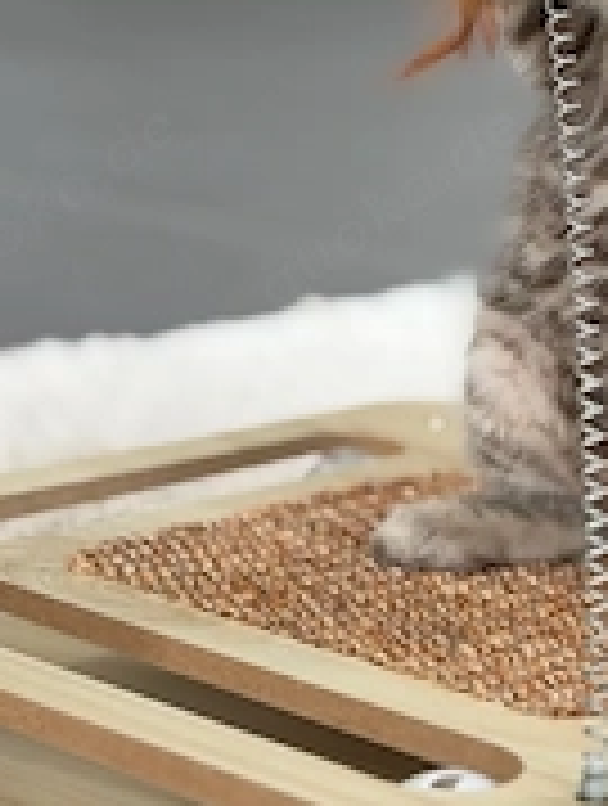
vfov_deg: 18.3
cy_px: 257
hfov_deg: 13.8
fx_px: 2497
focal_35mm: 107
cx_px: 486
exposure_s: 1/67
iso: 100
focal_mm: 6.76
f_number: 1.78
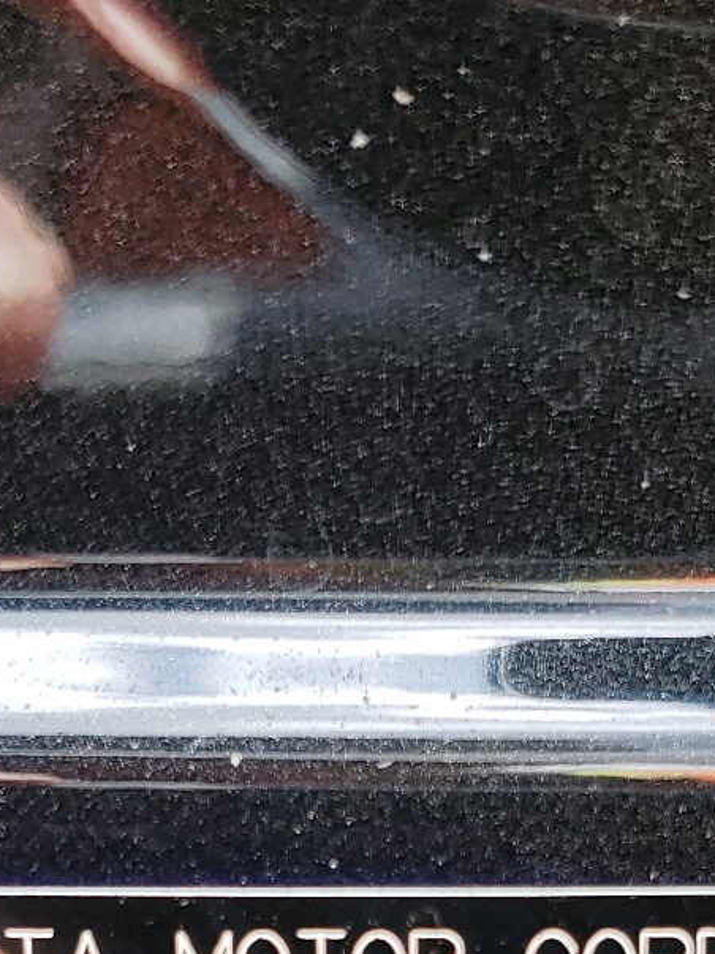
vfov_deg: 19.4
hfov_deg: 16.0
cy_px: 1295
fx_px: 2535
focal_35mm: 92
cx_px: 482
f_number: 1.5
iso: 50
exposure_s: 1/303
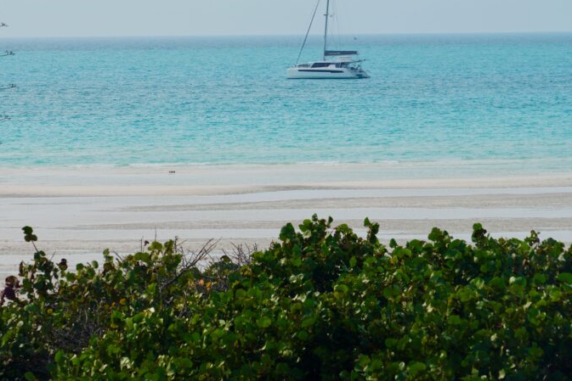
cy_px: 115
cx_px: 148
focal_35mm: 248
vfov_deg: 5.5
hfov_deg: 8.3
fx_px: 3941
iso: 100
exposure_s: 1/320
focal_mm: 163
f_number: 9
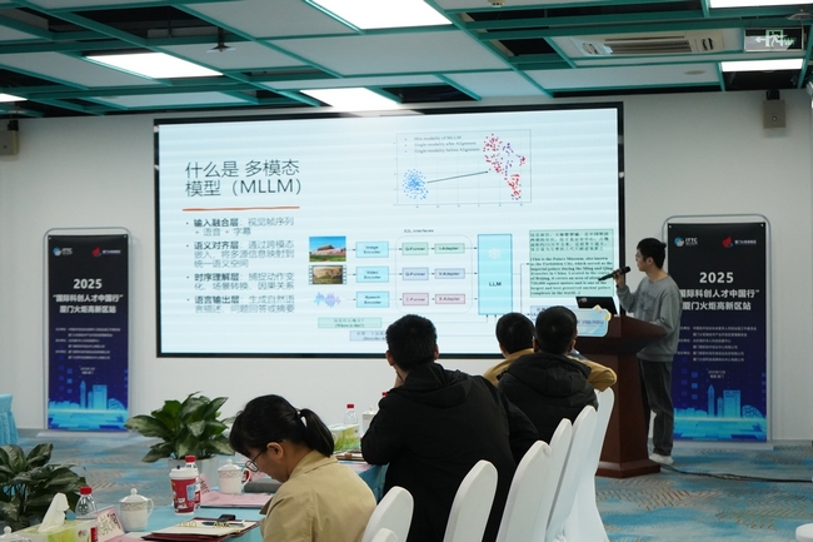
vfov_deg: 21.6
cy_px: 271
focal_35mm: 63
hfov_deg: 31.9
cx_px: 406
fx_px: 1422
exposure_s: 1/1000
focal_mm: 63
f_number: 5.6
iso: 6400
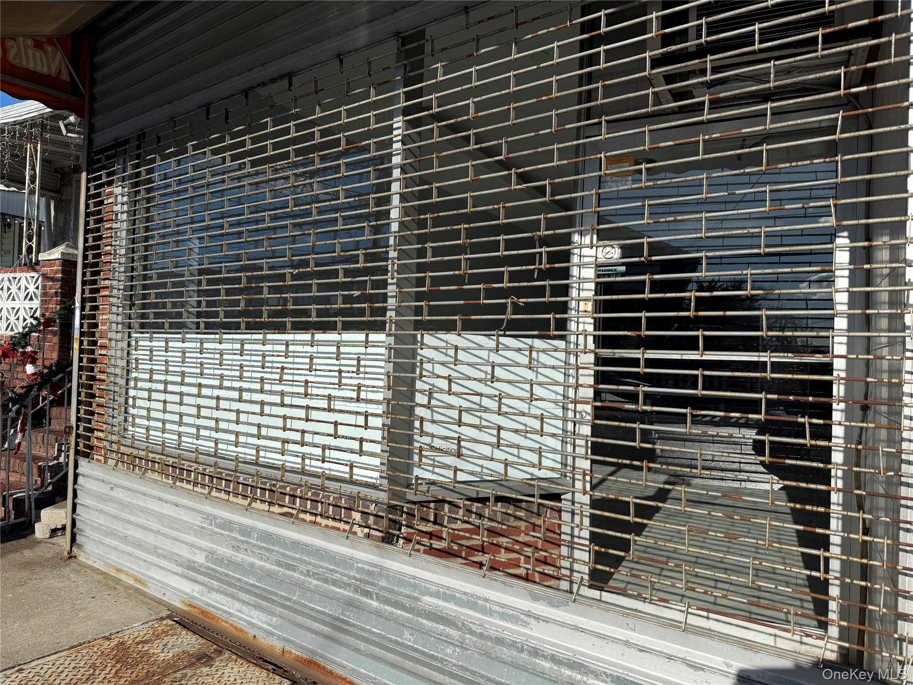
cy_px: 342
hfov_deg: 71.6
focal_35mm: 24
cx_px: 456
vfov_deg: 56.8
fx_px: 633
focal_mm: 6.76
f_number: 1.78
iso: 80
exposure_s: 1/6711
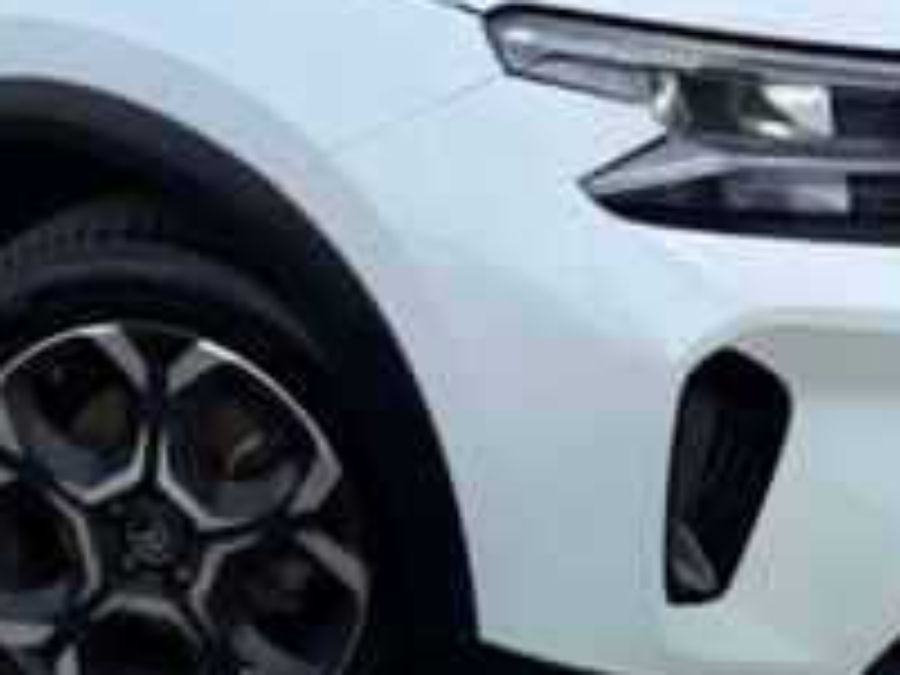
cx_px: 144
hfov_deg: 26.4
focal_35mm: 72
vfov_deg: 19.5
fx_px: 1872
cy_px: -90
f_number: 1.78
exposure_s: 1/2703
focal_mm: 6.76
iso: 80
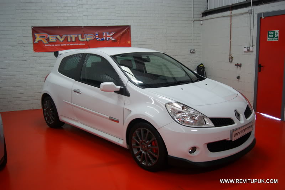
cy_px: 95
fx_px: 261
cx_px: 142
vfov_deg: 40.0
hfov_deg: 57.2
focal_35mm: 33
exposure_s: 1/40
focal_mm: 22
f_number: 4
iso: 320
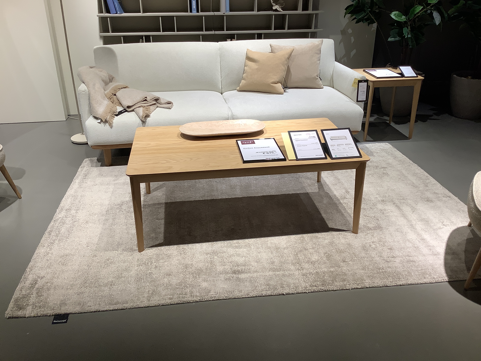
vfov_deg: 45.4
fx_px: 431
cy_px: 180
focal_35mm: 31
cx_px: 240
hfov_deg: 58.4
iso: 64
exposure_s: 1/60
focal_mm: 3.3
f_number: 2.4
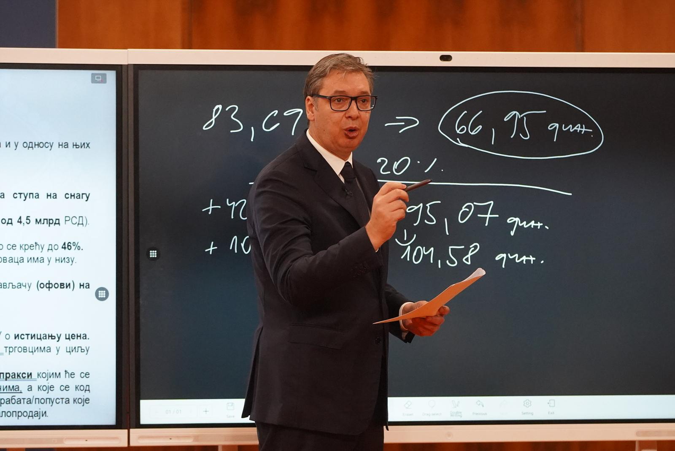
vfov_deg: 7.4
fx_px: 3508
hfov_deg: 11.0
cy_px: 226
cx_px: 338
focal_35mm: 187
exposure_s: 1/1600
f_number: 2.8
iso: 6400
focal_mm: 125
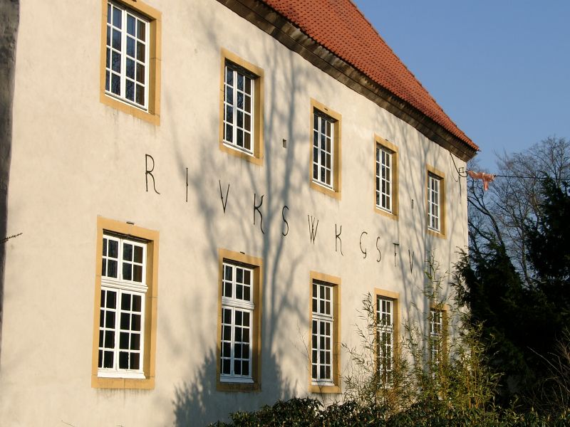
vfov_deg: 20.2
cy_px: 214
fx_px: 1202
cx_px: 285
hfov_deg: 26.7
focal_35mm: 73
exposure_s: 1/678
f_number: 4
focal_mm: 15.12
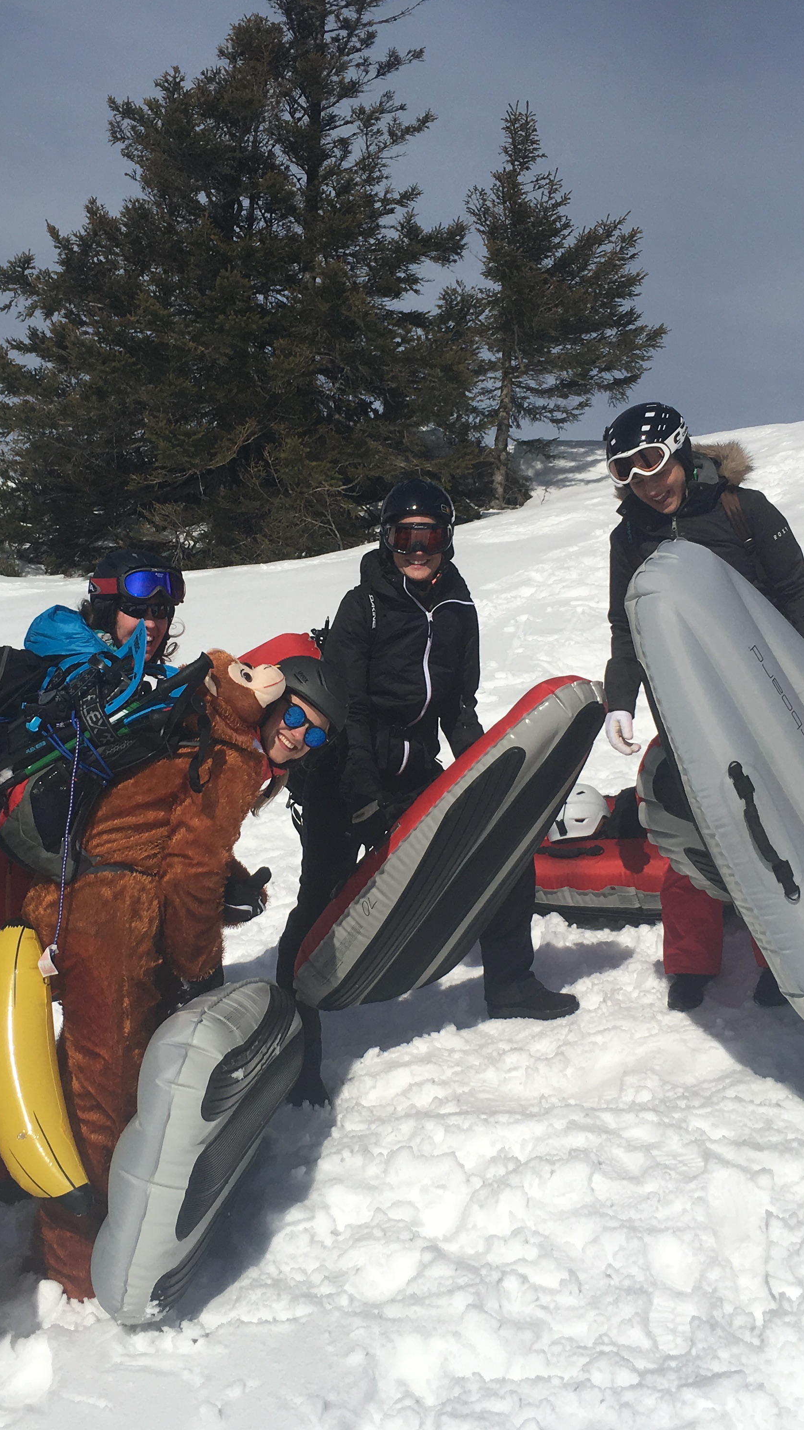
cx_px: 323
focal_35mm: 43
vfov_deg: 47.4
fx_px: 1630
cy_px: 720
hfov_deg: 27.6
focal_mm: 4.15
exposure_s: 1/5495
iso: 25
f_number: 2.2
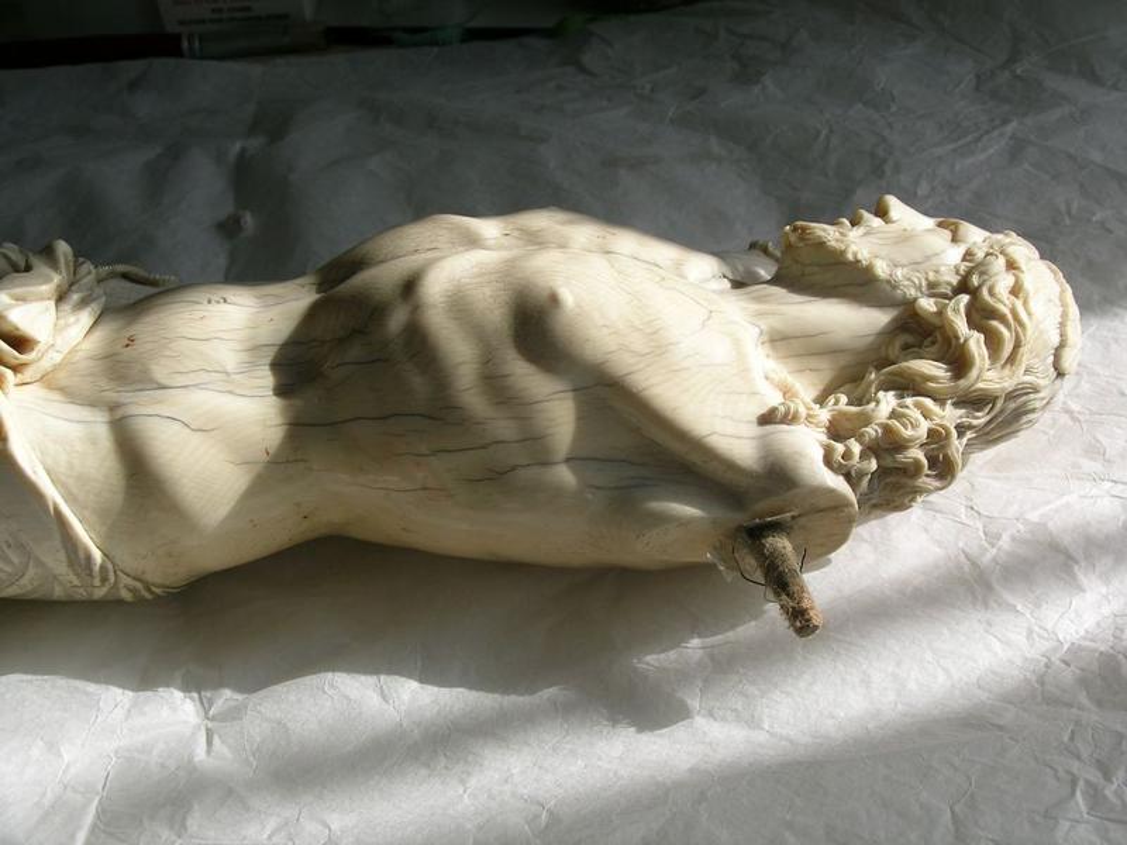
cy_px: 422
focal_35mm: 42
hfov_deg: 44.8
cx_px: 564
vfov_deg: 34.3
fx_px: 1367
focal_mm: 8.7
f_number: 5.1
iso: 50
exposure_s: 1/425
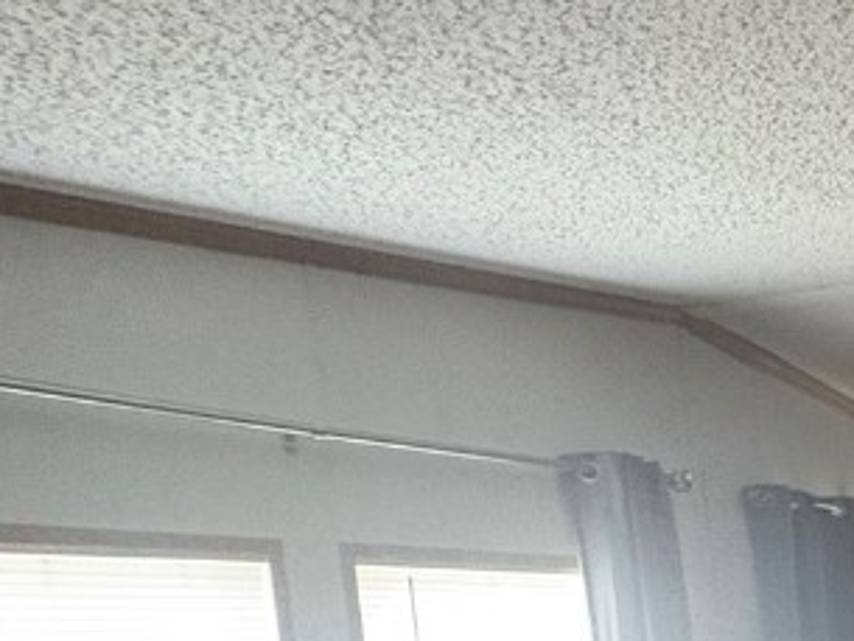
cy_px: 725
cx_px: 1271
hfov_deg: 27.8
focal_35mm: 47
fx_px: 1160
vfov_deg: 27.9
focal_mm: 2.22
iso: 640
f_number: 2.2
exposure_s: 1/60
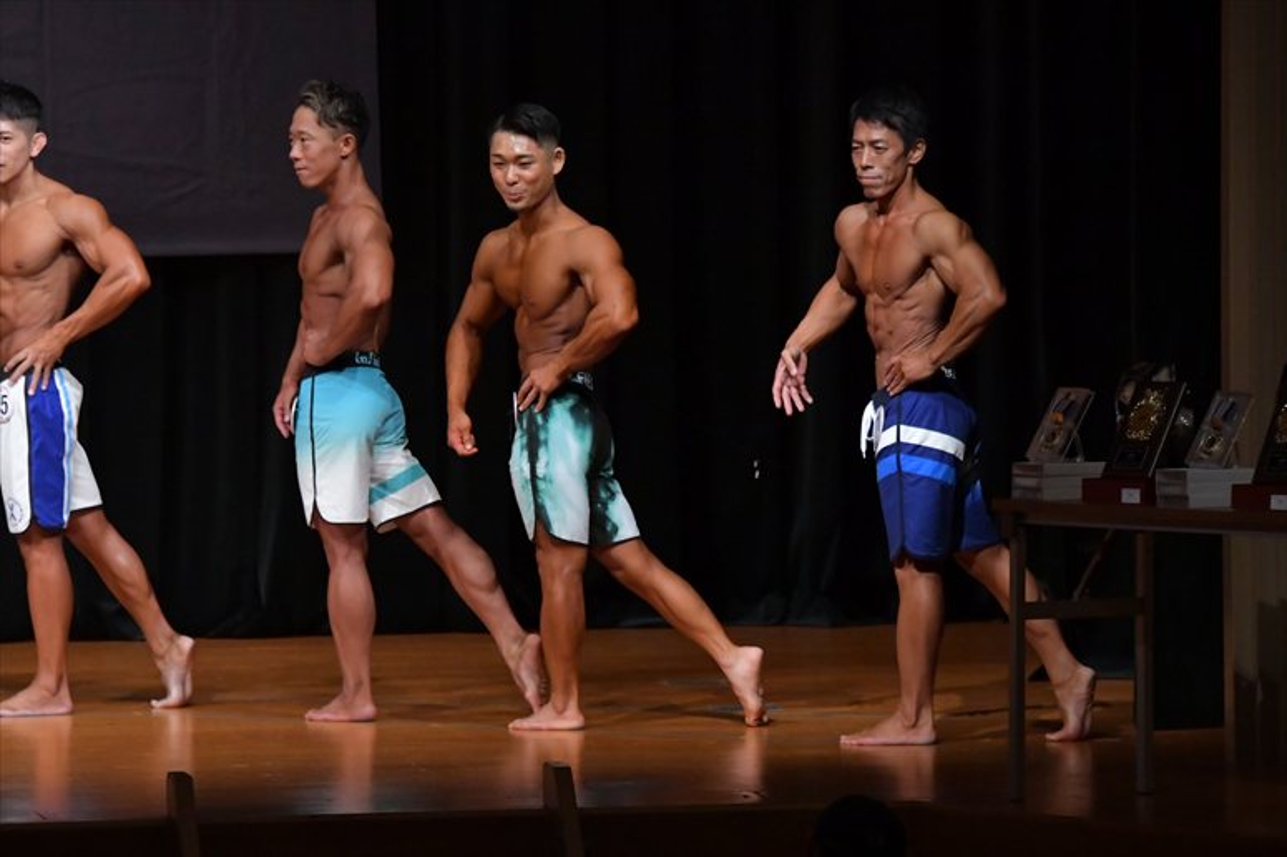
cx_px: 644
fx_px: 9112
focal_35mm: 255
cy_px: 428
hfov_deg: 8.1
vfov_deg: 5.4
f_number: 5.6
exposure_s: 1/400
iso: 5000
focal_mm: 170
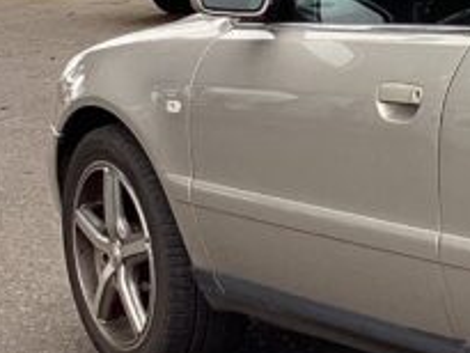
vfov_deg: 9.6
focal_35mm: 155
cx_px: 940
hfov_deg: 11.5
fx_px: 2106
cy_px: 204
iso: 25
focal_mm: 3.3
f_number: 2.4
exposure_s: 1/120
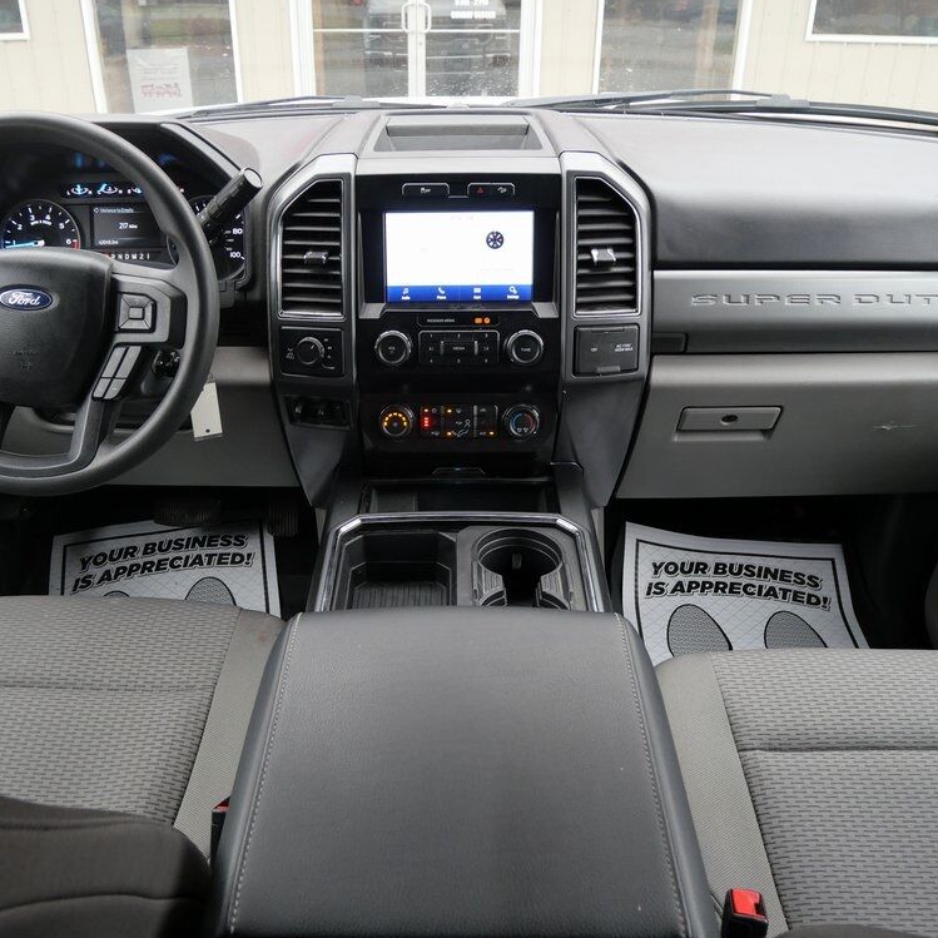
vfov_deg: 55.6
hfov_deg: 55.6
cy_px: 472
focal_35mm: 29
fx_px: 889
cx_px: 431
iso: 500
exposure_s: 1/60
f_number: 3.5
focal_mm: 12
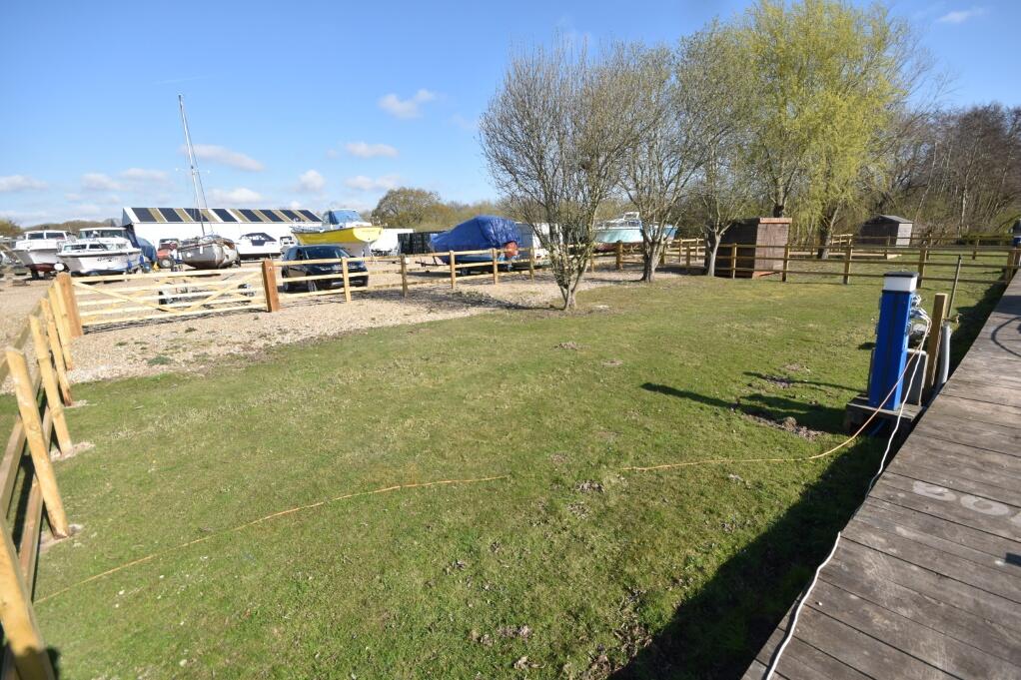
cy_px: 340
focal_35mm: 15
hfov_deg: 100.4
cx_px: 510
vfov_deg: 77.3
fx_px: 425
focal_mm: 10
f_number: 9
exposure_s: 1/320
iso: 200
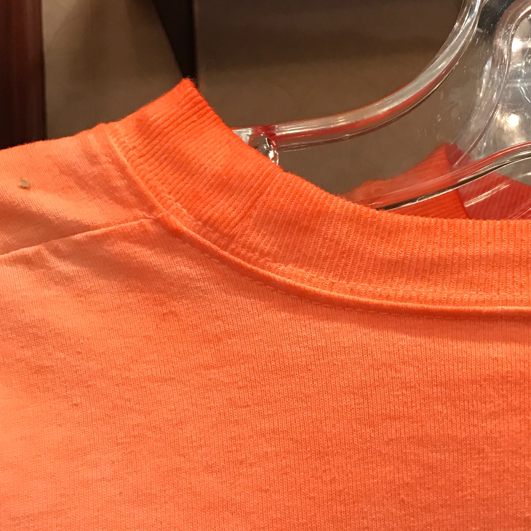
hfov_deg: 31.0
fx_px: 902
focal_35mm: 52
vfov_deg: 32.7
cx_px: 499
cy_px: 225
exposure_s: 1/15
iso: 40
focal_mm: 3.99
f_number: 1.8
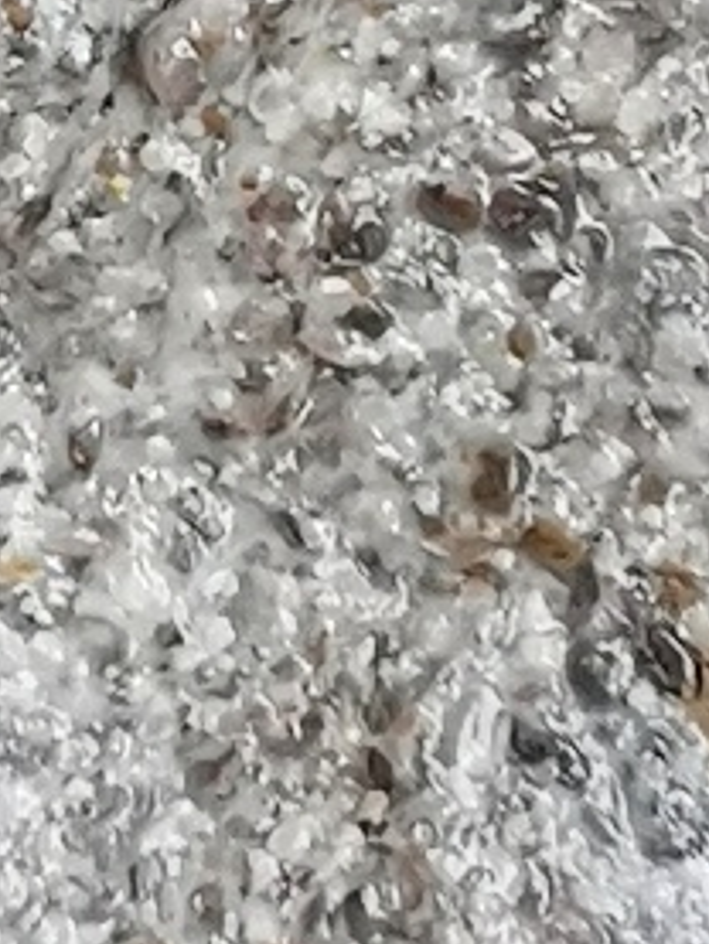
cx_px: -75
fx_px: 4721
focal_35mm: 173
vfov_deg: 11.4
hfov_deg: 8.5
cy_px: 349
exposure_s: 1/100
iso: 320
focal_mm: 2.26
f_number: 2.2
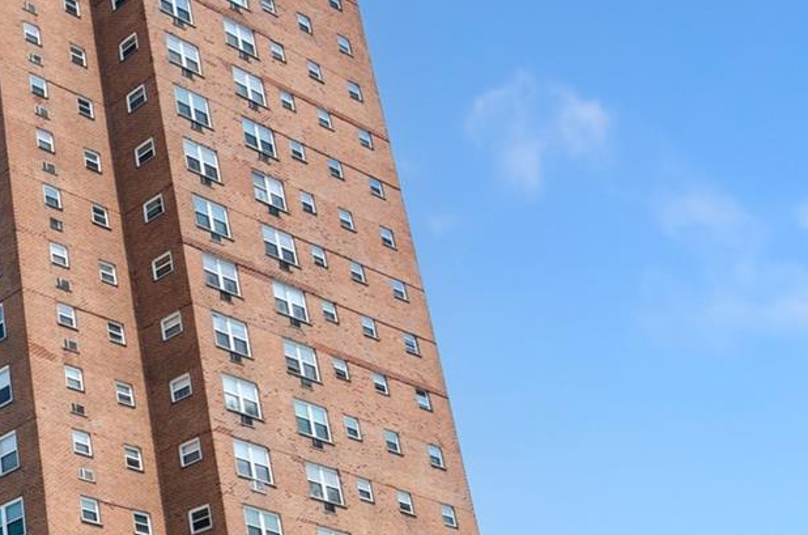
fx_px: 1224
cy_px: 534
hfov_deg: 26.6
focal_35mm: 55
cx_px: -395
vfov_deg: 23.6
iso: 400
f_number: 9
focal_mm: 11
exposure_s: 1/320
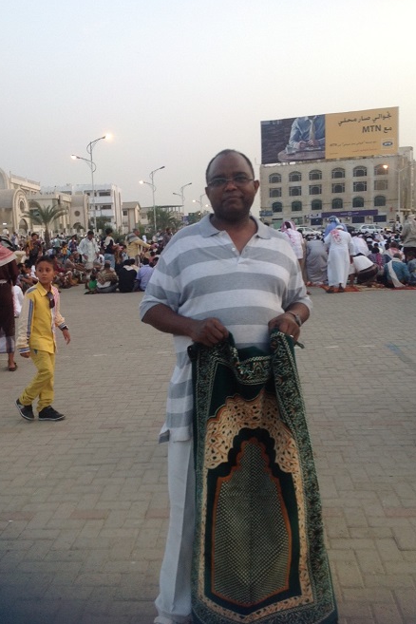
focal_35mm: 37
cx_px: 201
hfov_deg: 35.9
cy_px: 309
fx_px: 641
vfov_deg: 51.9
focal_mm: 4.28
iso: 64
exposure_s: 1/120
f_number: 2.4
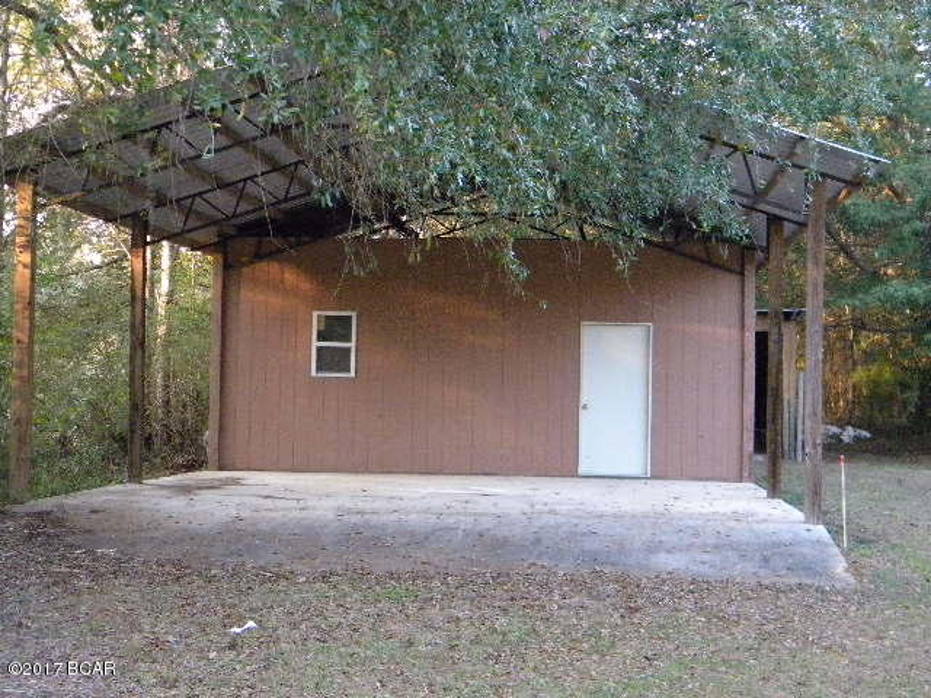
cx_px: 466
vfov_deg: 26.1
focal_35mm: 56
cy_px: 349
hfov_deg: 34.3
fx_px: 1506
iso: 800
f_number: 4.1
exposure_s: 1/130
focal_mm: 10.1
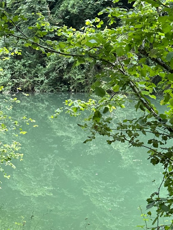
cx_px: 98
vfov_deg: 26.7
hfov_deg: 20.2
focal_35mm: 73
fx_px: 486
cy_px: 117
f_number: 1.78
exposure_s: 1/223
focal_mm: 6.86
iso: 64
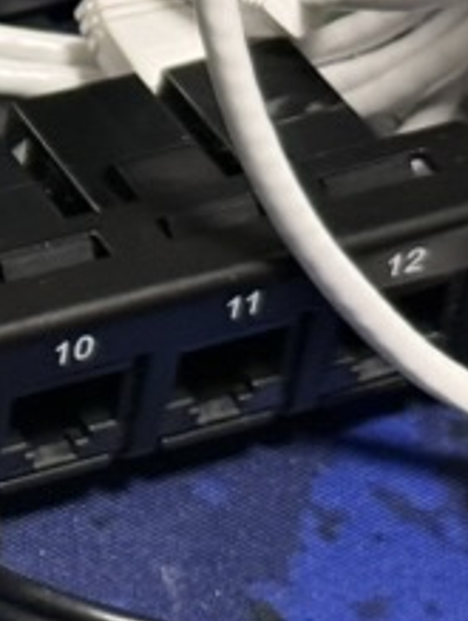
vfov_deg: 8.8
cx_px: -686
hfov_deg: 6.3
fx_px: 4026
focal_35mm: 224
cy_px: -34
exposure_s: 1/60
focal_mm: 6.76
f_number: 1.78
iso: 250
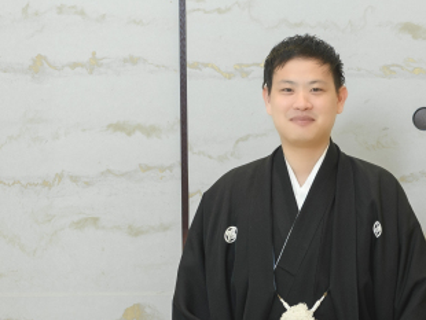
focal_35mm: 124
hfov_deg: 15.5
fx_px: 1527
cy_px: 211
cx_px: 471
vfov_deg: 12.0
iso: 800
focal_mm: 50
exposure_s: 1/125
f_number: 3.5
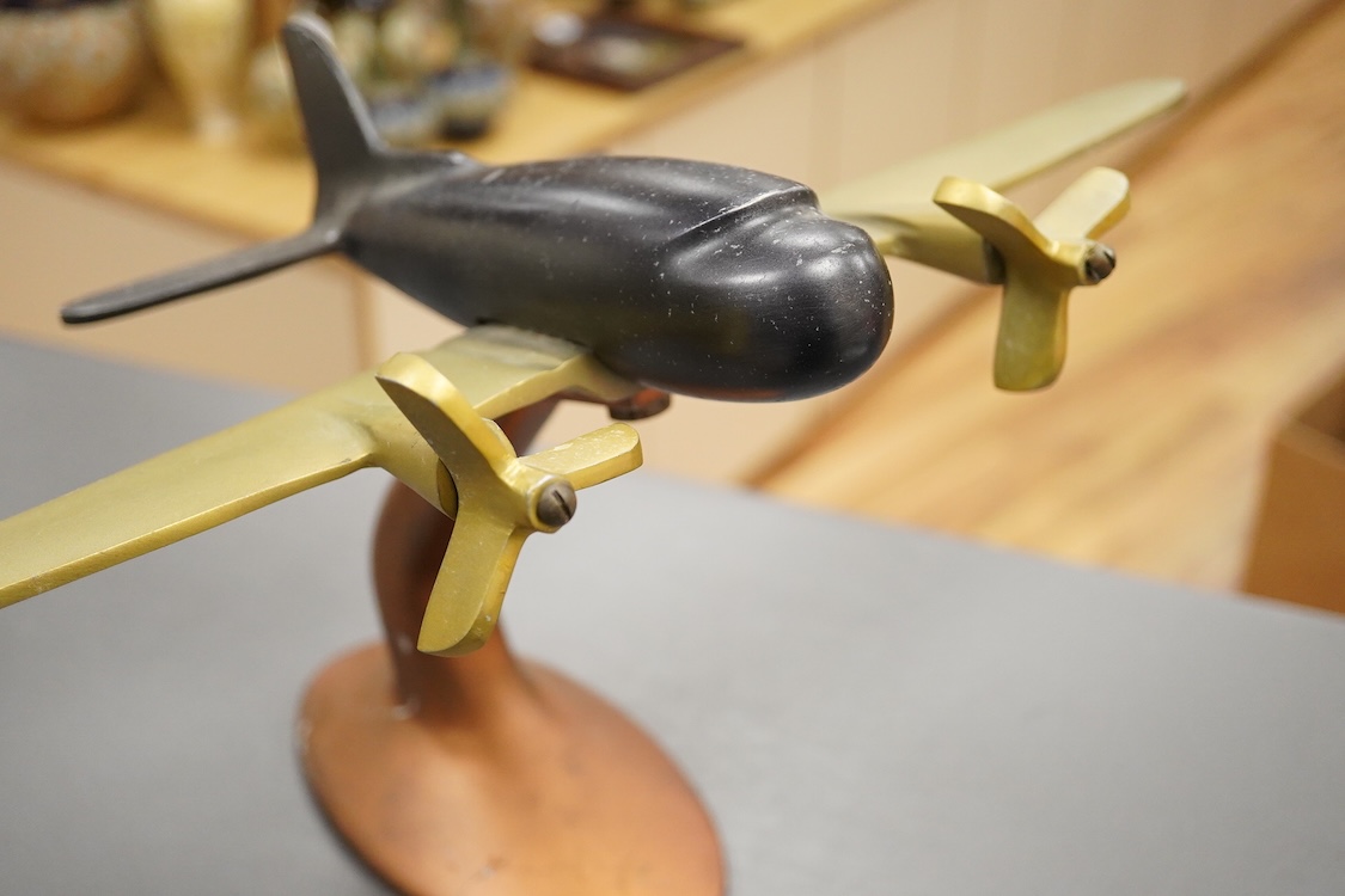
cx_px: 672
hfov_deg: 43.6
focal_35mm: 45
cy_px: 448
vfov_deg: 29.9
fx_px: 1681
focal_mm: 30
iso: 2500
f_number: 3.5
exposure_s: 1/400
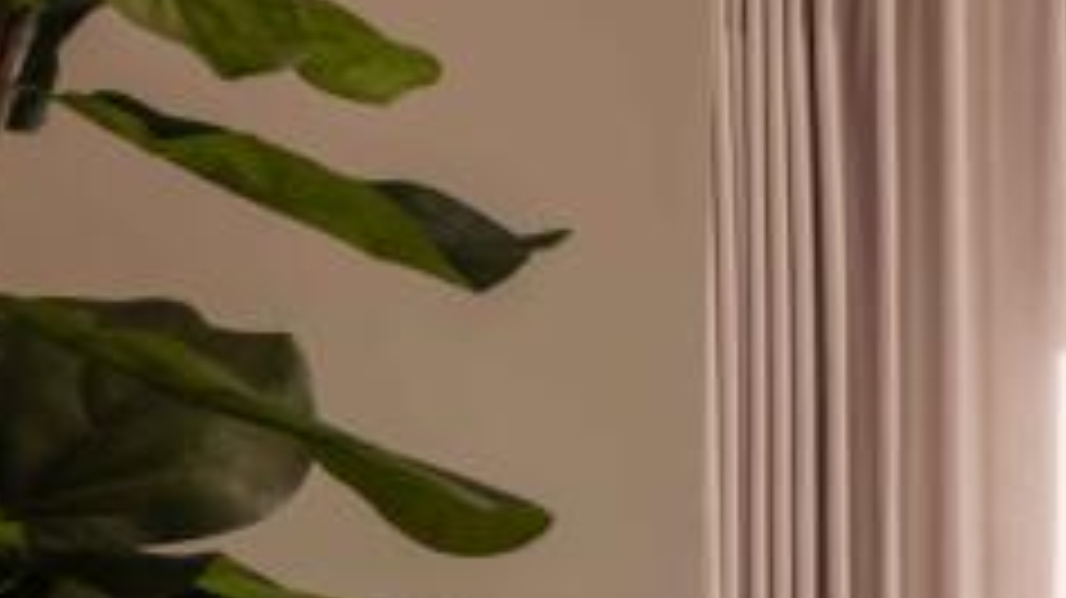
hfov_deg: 21.8
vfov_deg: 16.9
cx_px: 1840
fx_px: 1921
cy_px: 726
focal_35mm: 68
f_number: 11
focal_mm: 15
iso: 64
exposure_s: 1/125
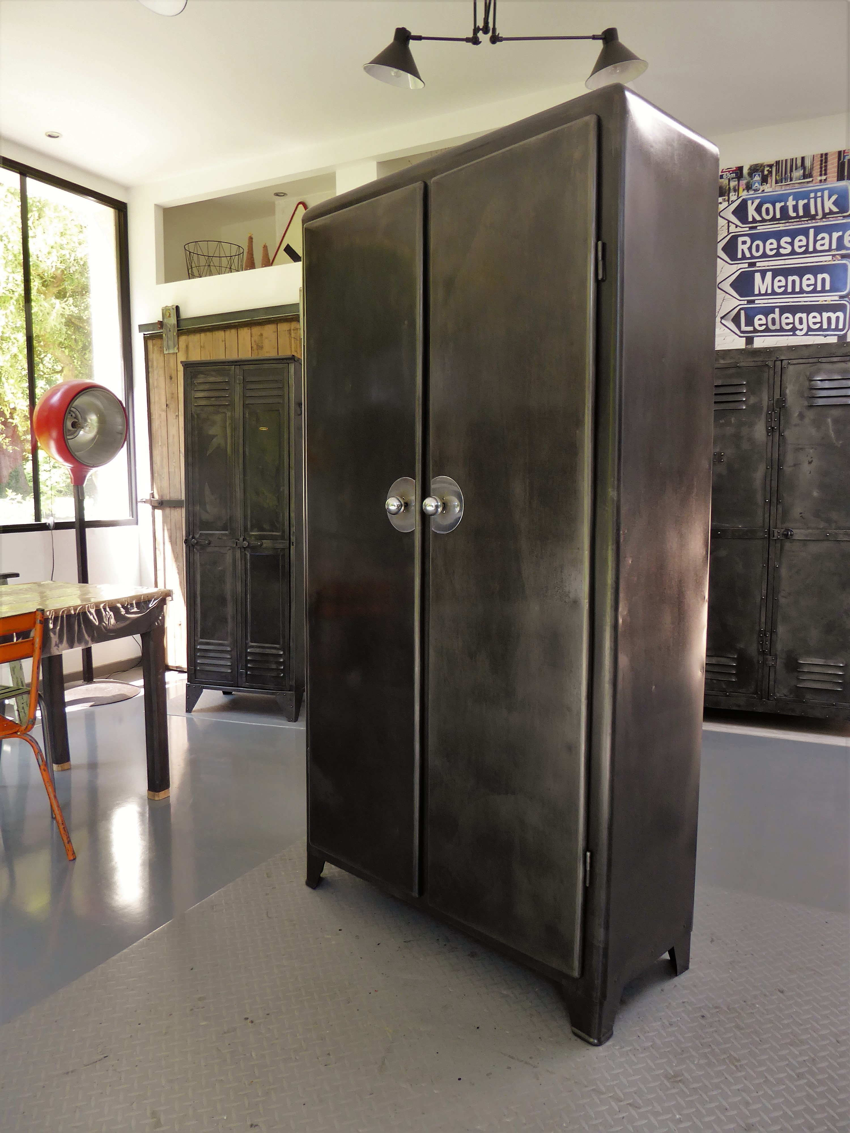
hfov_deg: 56.8
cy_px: 566
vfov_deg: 71.6
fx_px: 786
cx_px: 425
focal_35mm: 24
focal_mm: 4.3
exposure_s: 1/50
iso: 125
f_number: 3.3
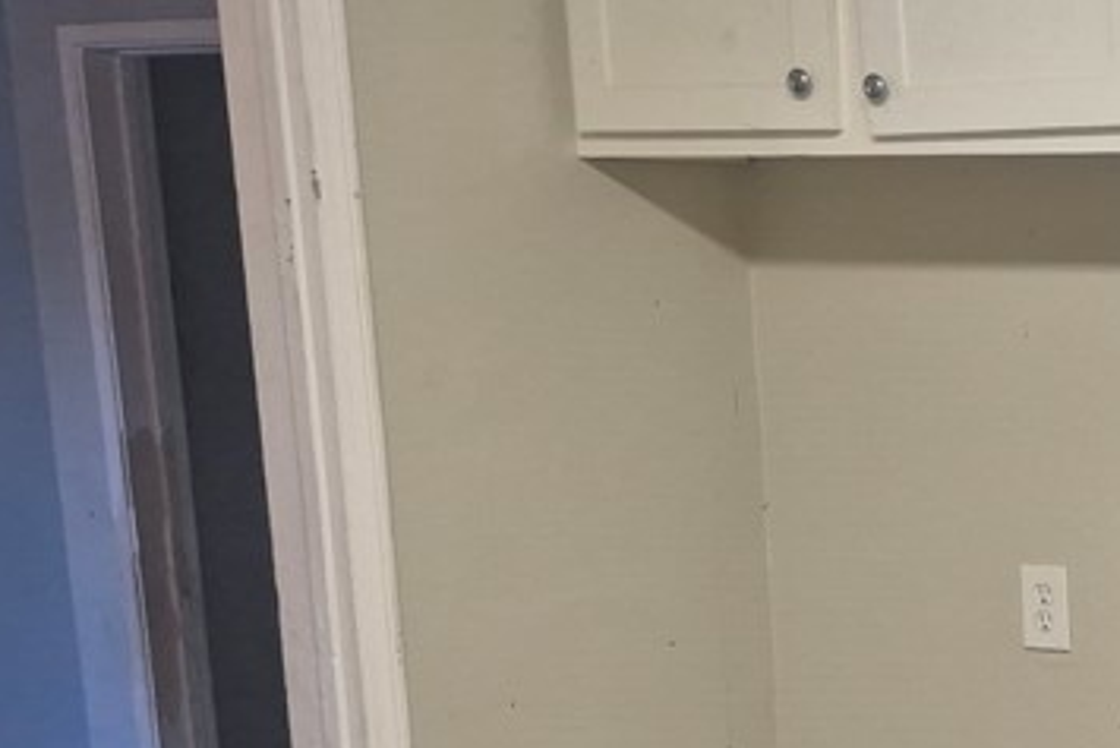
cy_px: 603
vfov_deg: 19.5
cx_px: 1407
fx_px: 2147
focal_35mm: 69
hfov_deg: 25.6
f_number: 1.8
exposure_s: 1/120
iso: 200
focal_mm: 5.4
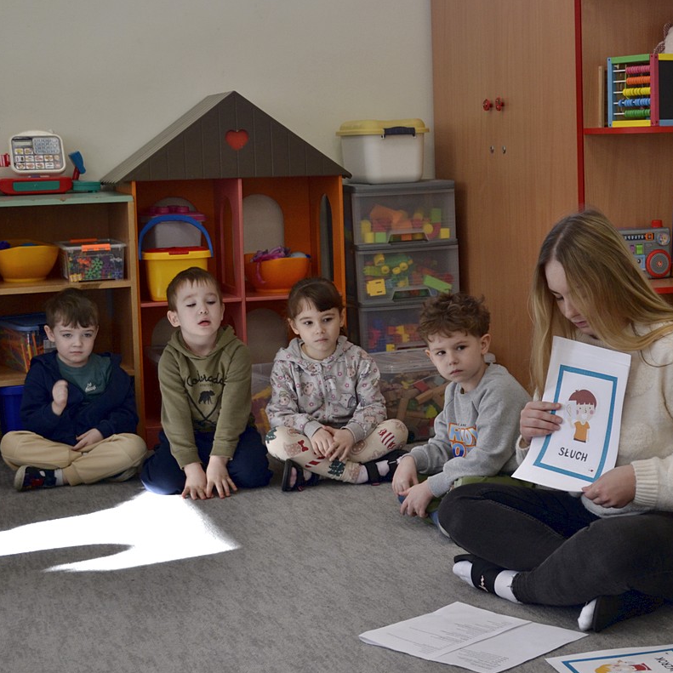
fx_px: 1488
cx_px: 461
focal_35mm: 68
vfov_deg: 25.5
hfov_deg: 25.3
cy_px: 336
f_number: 5
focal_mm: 35
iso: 400
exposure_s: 1/100
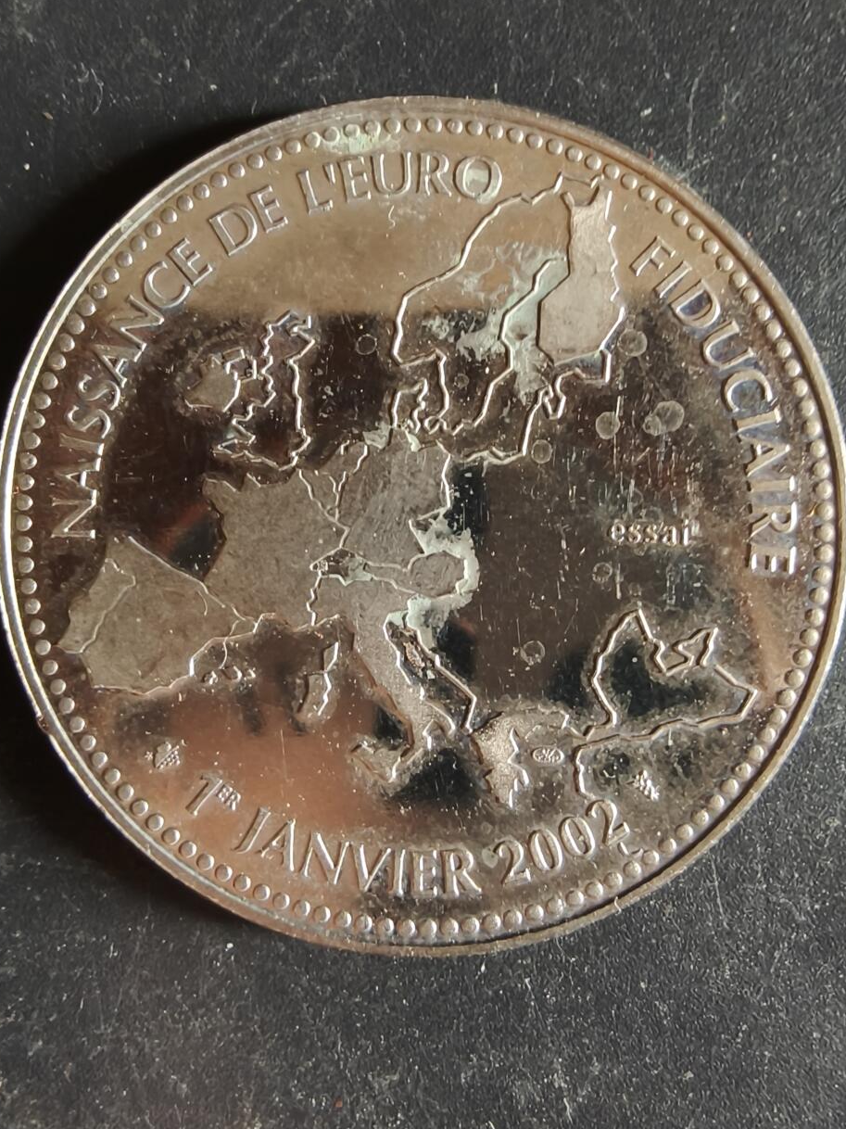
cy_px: 473
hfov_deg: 41.8
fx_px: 1108
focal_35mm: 34
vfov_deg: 53.7
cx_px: 404
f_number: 2
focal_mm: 2.32
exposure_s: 1/50
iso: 800
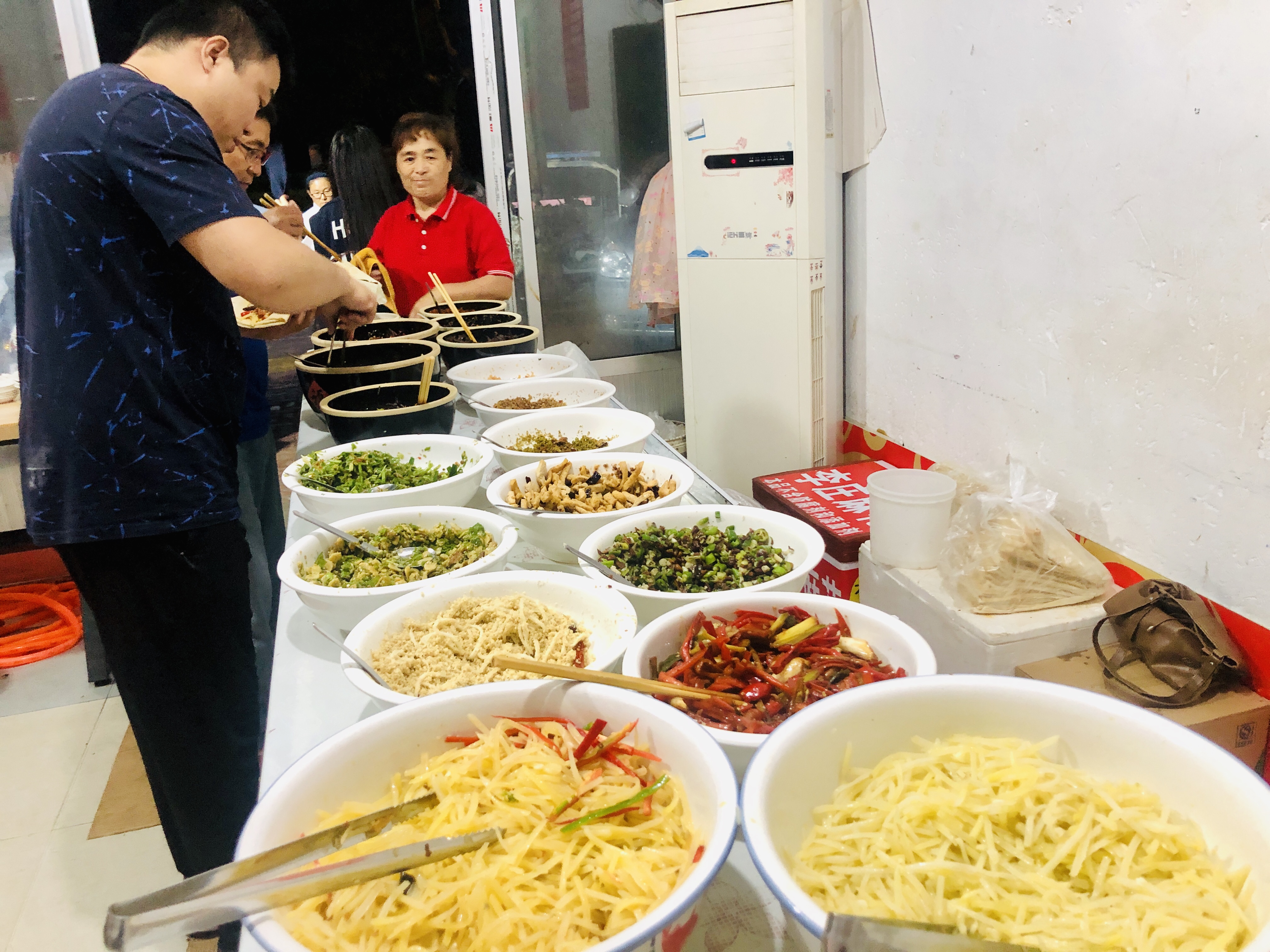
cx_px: 635
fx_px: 1027
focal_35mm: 28
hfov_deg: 63.4
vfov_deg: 49.7
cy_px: 476
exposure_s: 1/13
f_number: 1.8
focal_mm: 3.99
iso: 100
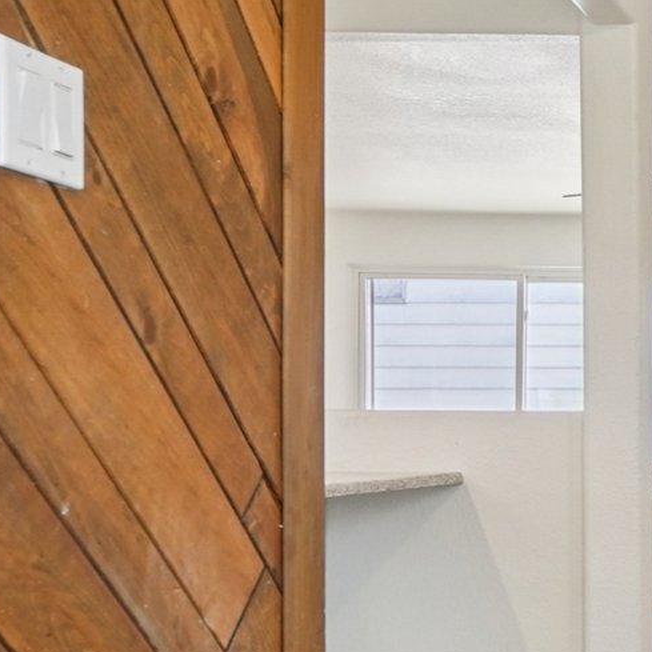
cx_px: 1009
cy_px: 461
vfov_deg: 26.6
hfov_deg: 21.8
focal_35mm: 64
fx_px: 1364
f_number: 8
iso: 400
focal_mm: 12
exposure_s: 1/25
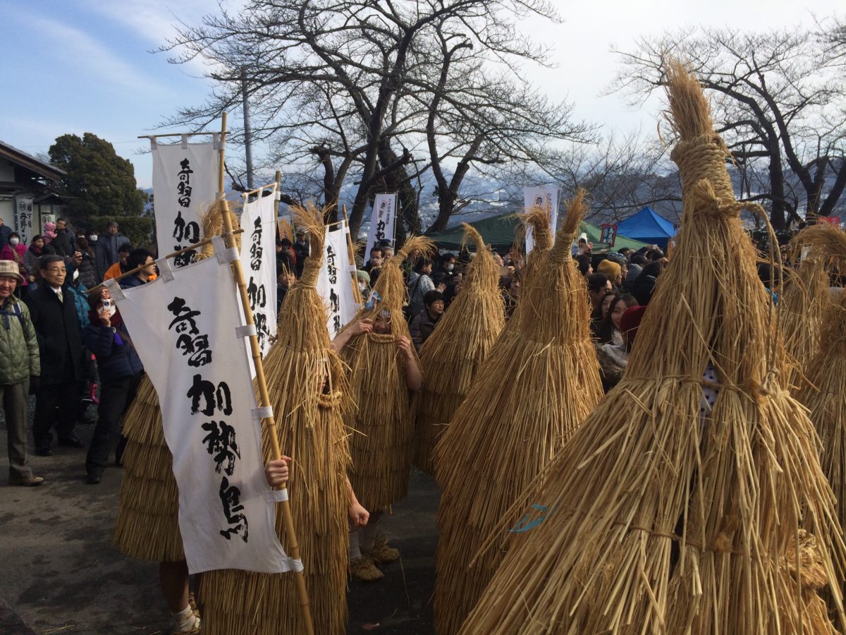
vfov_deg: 48.2
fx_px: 709
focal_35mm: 29
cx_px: 423
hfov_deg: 61.7
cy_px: 318
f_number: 2.2
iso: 32
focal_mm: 4.15
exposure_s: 1/2160
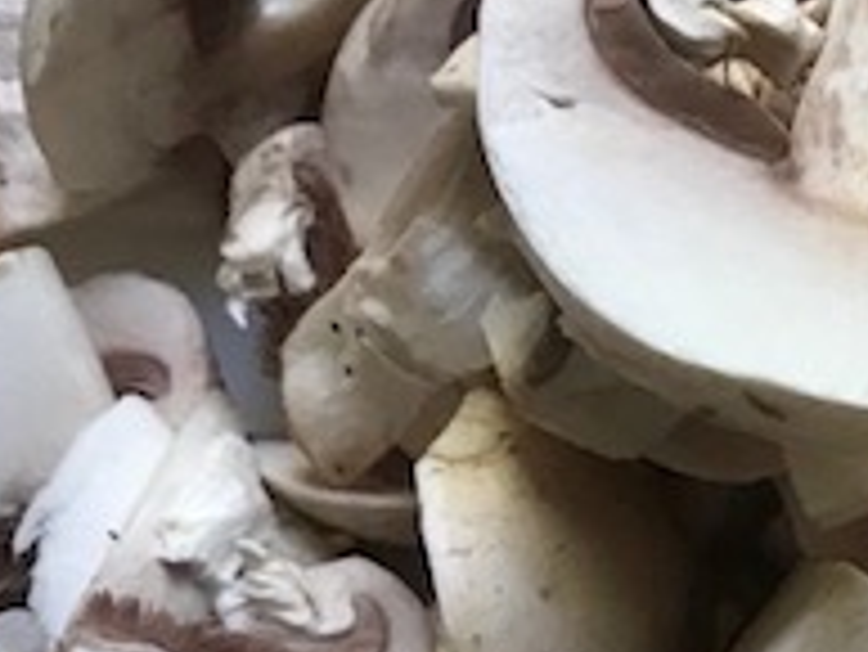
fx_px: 2911
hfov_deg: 15.2
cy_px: 665
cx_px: 1444
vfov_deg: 12.6
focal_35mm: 116
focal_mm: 3.99
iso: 40
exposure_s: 1/20
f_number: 1.8
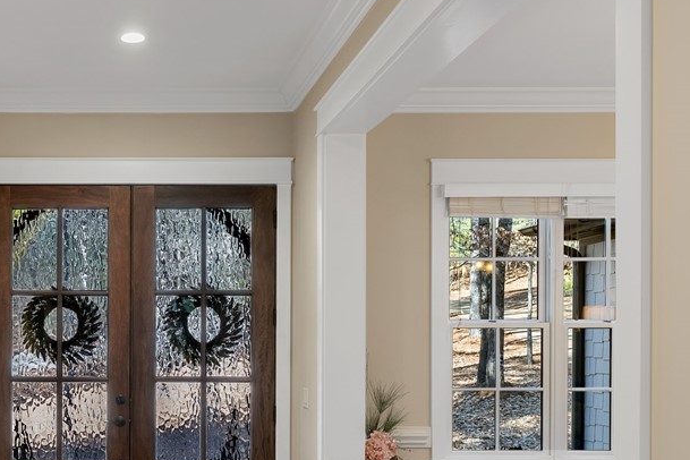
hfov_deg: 44.7
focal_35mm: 41
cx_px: 122
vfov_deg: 32.1
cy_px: 339
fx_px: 786
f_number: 8
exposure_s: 1/6
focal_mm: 23
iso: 320
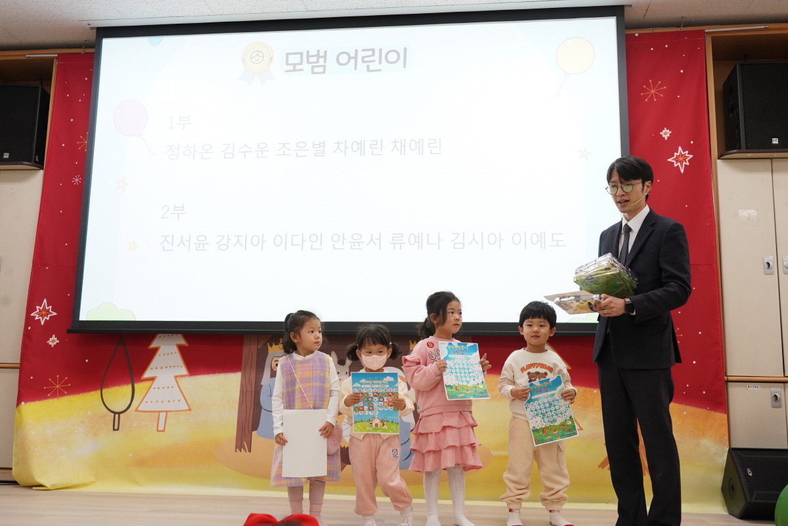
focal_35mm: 34
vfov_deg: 38.9
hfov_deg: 55.8
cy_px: 263
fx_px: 744
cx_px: 394
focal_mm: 34
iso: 2500
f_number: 6.3
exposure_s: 1/125
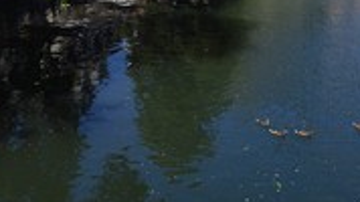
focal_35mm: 79
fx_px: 754
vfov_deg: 14.6
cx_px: 180
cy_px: -59
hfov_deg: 26.9
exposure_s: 1/160
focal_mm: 32
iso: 200
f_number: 14
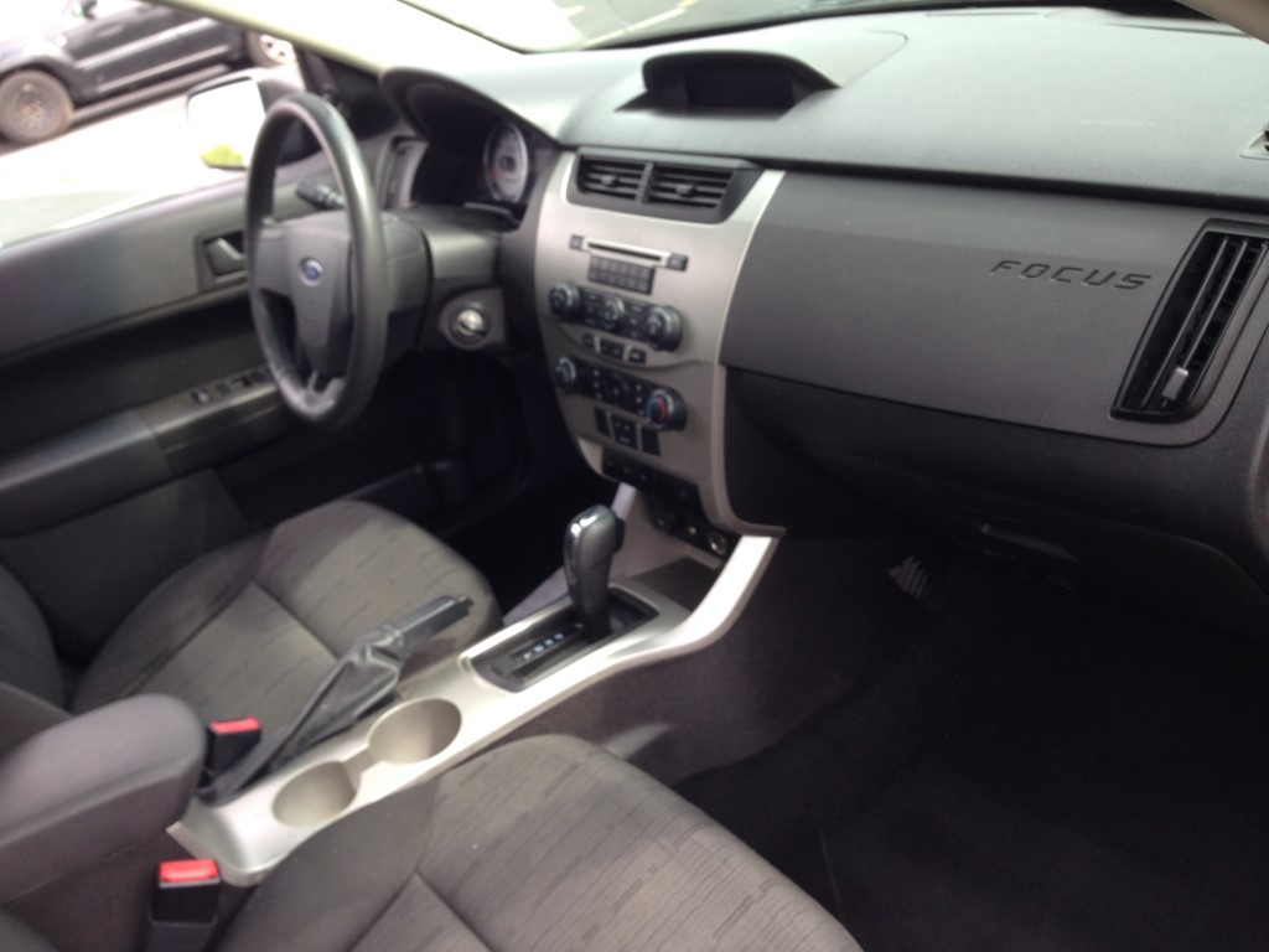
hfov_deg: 55.4
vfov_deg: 42.9
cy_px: 476
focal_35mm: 33
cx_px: 634
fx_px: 1210
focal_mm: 4.12
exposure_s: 1/136
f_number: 2.4
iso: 50
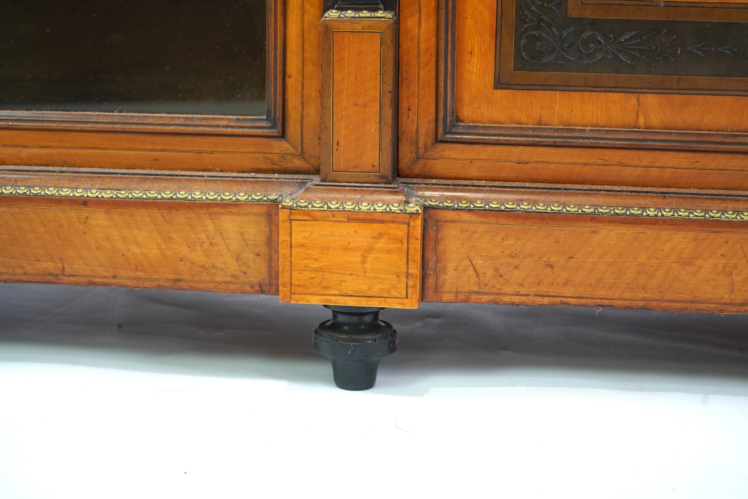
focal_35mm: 69
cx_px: 374
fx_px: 1434
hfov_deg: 29.2
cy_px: 250
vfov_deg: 19.7
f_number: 5.6
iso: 800
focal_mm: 69
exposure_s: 1/80
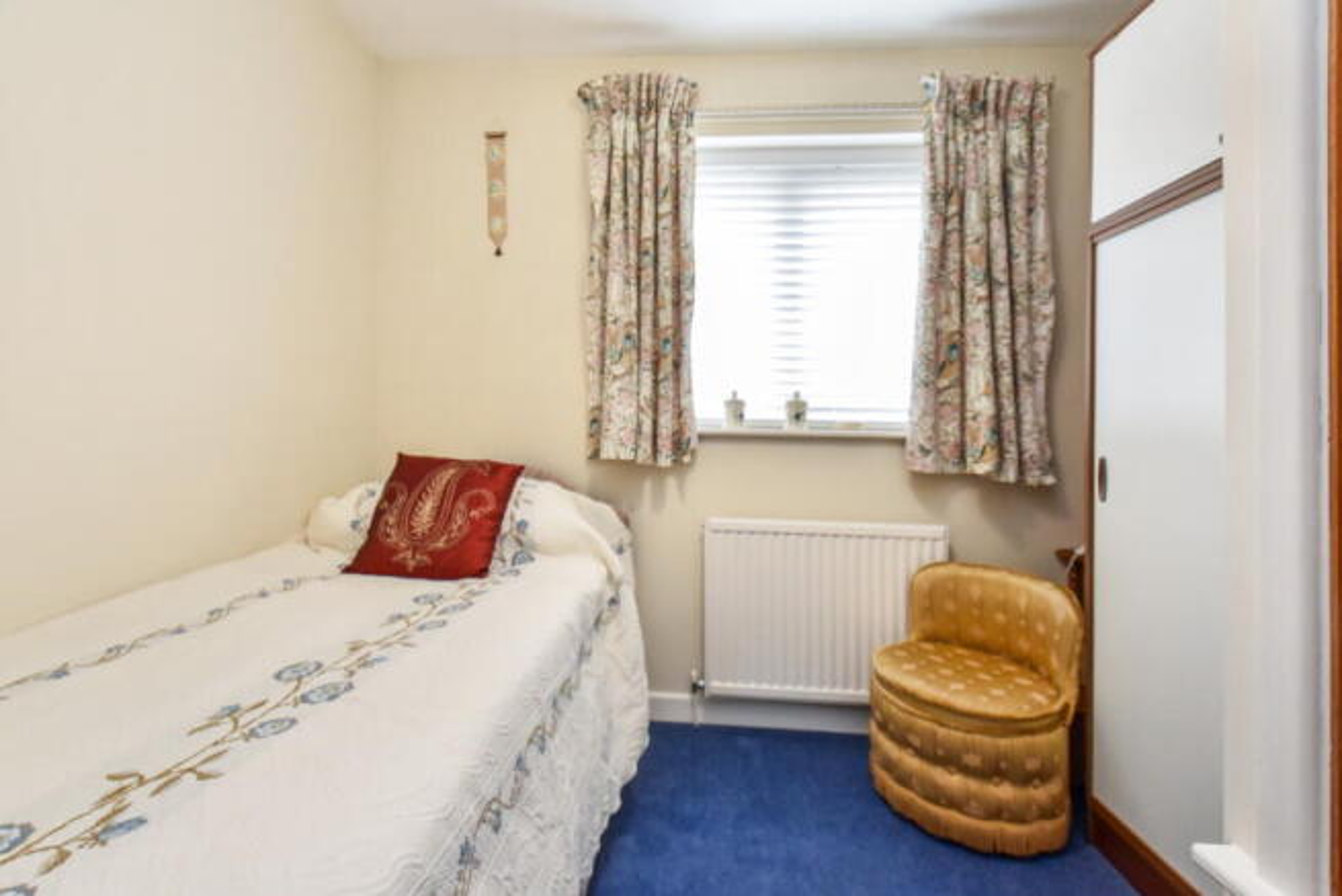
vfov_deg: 77.4
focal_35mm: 15
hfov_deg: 100.4
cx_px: 671
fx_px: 559
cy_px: 448
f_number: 4
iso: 1250
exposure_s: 1/125
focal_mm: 10
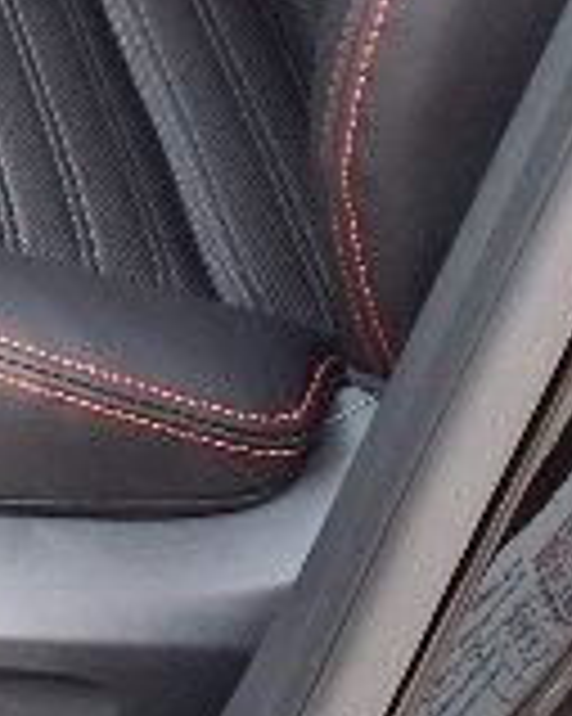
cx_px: -847
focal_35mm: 170
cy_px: -851
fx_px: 3601
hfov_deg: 8.3
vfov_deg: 10.2
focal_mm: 3.58
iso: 40
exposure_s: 1/120
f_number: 1.9
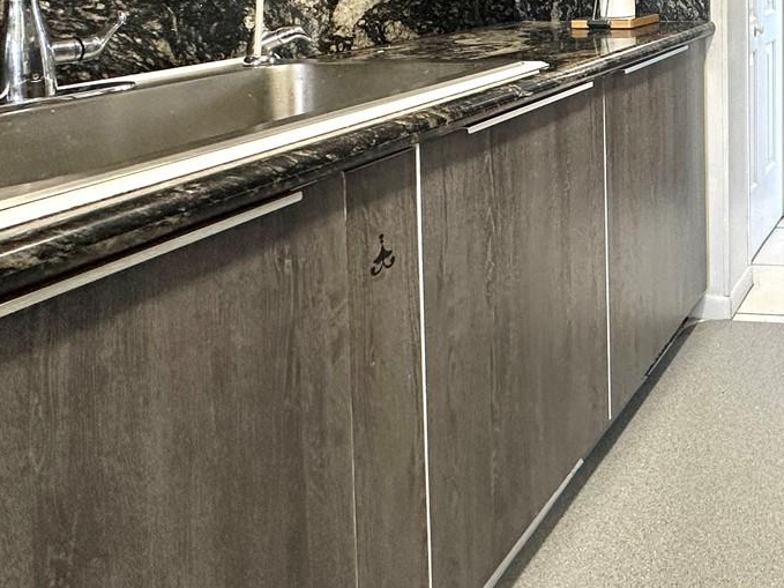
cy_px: -32
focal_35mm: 33
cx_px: 899
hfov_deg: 41.5
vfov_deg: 37.2
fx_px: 747
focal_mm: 2.22
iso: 160
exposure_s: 1/120
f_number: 2.2
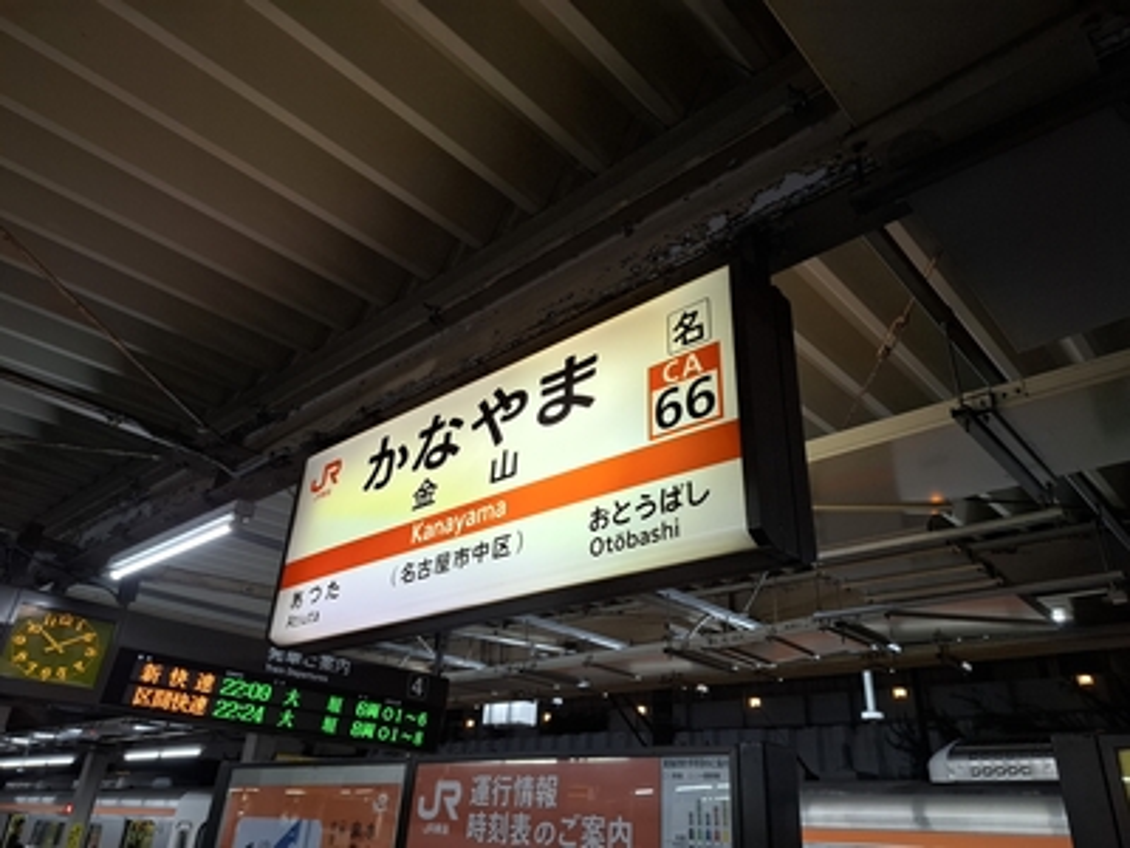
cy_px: 424
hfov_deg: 73.9
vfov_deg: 58.9
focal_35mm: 23
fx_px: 751
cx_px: 565
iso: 125
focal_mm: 5.54
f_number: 1.8
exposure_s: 1/100
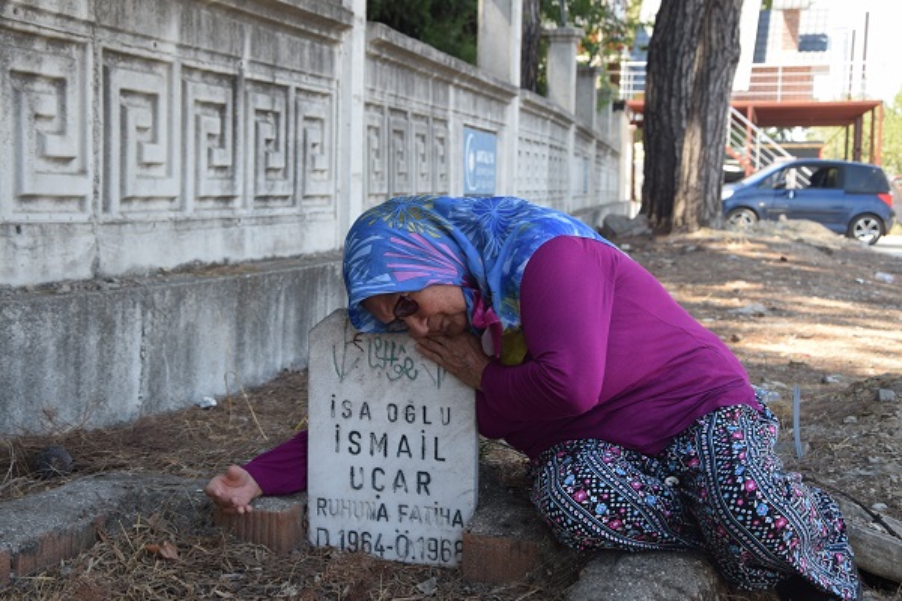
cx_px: 451
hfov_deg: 33.4
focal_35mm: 60
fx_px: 1503
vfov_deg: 22.6
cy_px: 300
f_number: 7.1
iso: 400
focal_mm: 40
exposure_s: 1/200
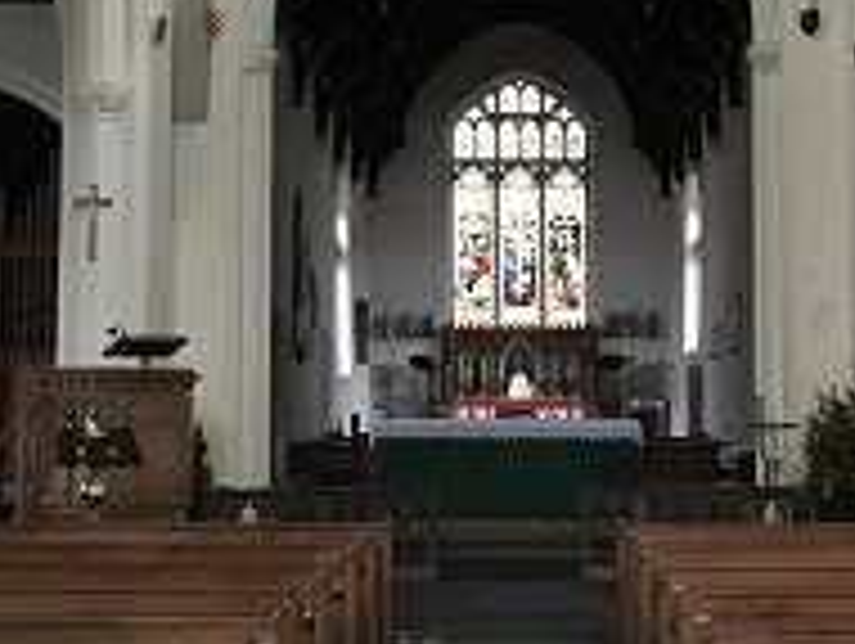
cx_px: 522
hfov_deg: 31.5
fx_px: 1509
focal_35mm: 61
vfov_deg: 24.0
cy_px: 221
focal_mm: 4.15
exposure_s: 1/17
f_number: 2.2
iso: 320
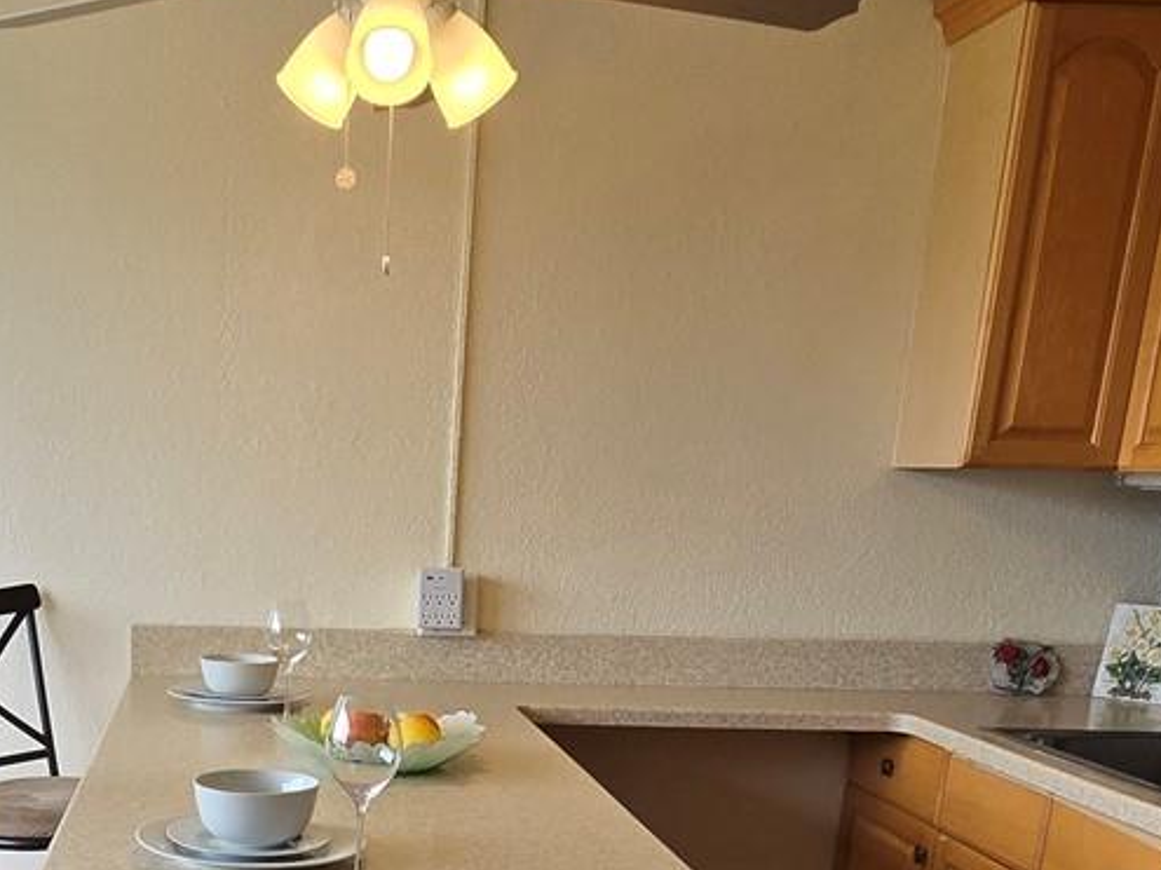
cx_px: 277
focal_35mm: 42
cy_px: 966
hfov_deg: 43.2
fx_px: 1408
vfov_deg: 30.6
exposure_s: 1/147
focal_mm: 2.2
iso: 50
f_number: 2.2
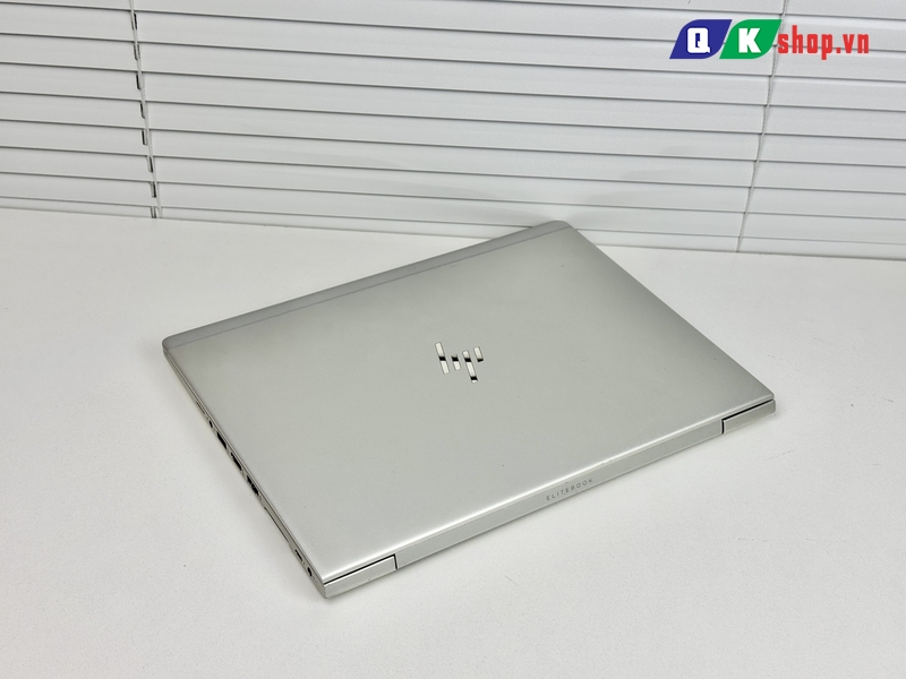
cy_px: 340
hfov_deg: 39.7
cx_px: 453
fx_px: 1256
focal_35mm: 48
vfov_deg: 30.3
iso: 64
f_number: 1.78
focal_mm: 6.76
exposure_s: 1/843
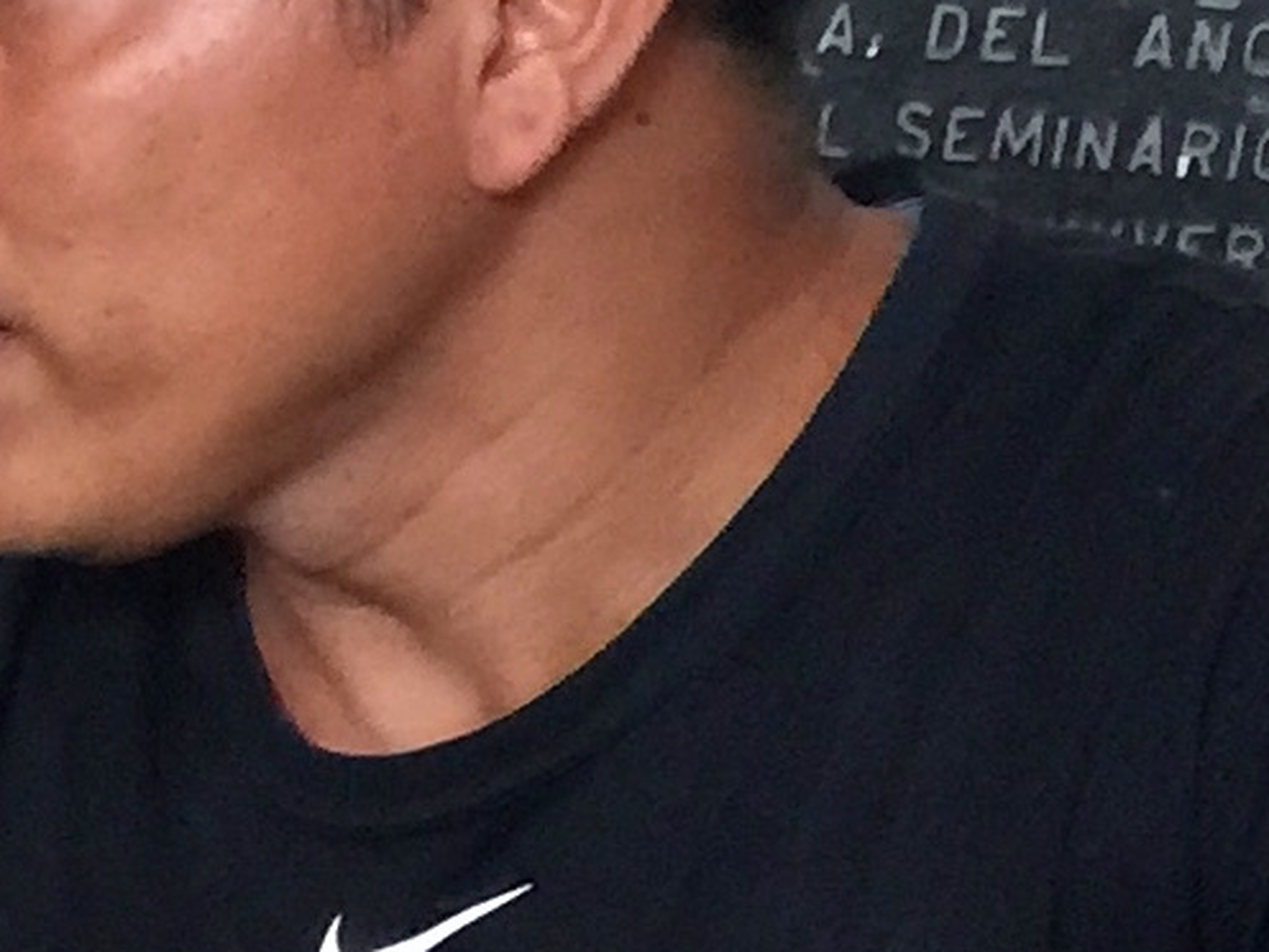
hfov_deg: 9.1
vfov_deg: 7.2
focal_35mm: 191
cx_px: -1942
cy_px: 2523
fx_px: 7002
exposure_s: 1/15
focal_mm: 4.15
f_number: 2.2
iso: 80
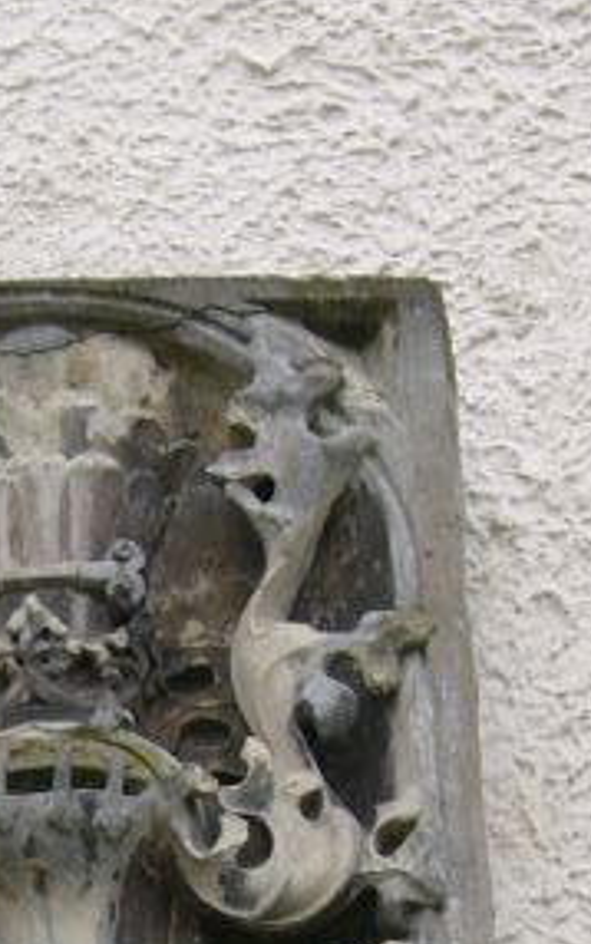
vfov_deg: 7.0
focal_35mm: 296
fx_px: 7620
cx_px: -3
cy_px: 1069
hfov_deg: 4.4
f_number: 4
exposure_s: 1/171
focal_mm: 20.74
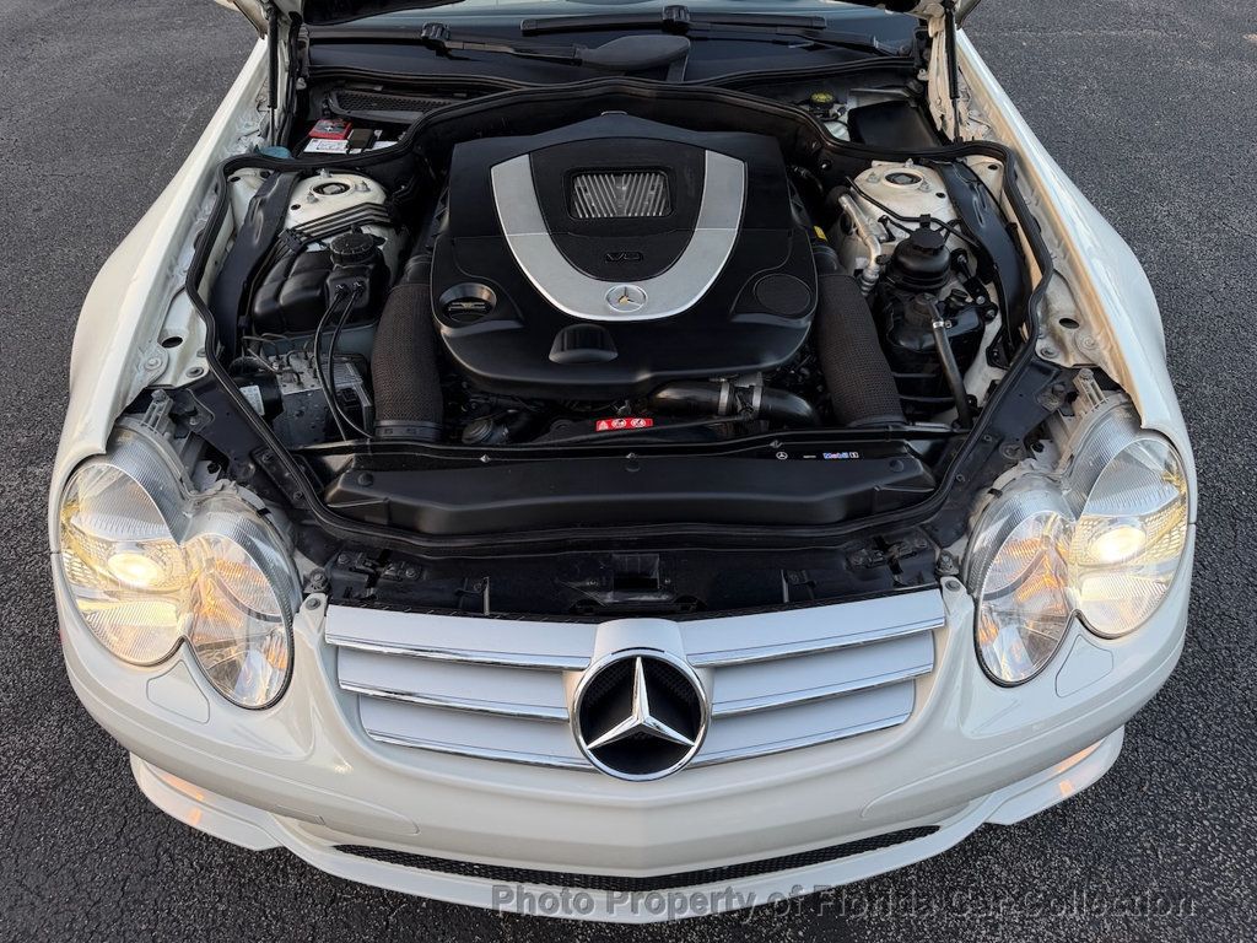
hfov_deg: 71.6
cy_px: 472
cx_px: 628
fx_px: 872
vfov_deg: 56.8
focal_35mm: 24
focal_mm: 6.76
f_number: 1.78
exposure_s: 1/151
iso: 64
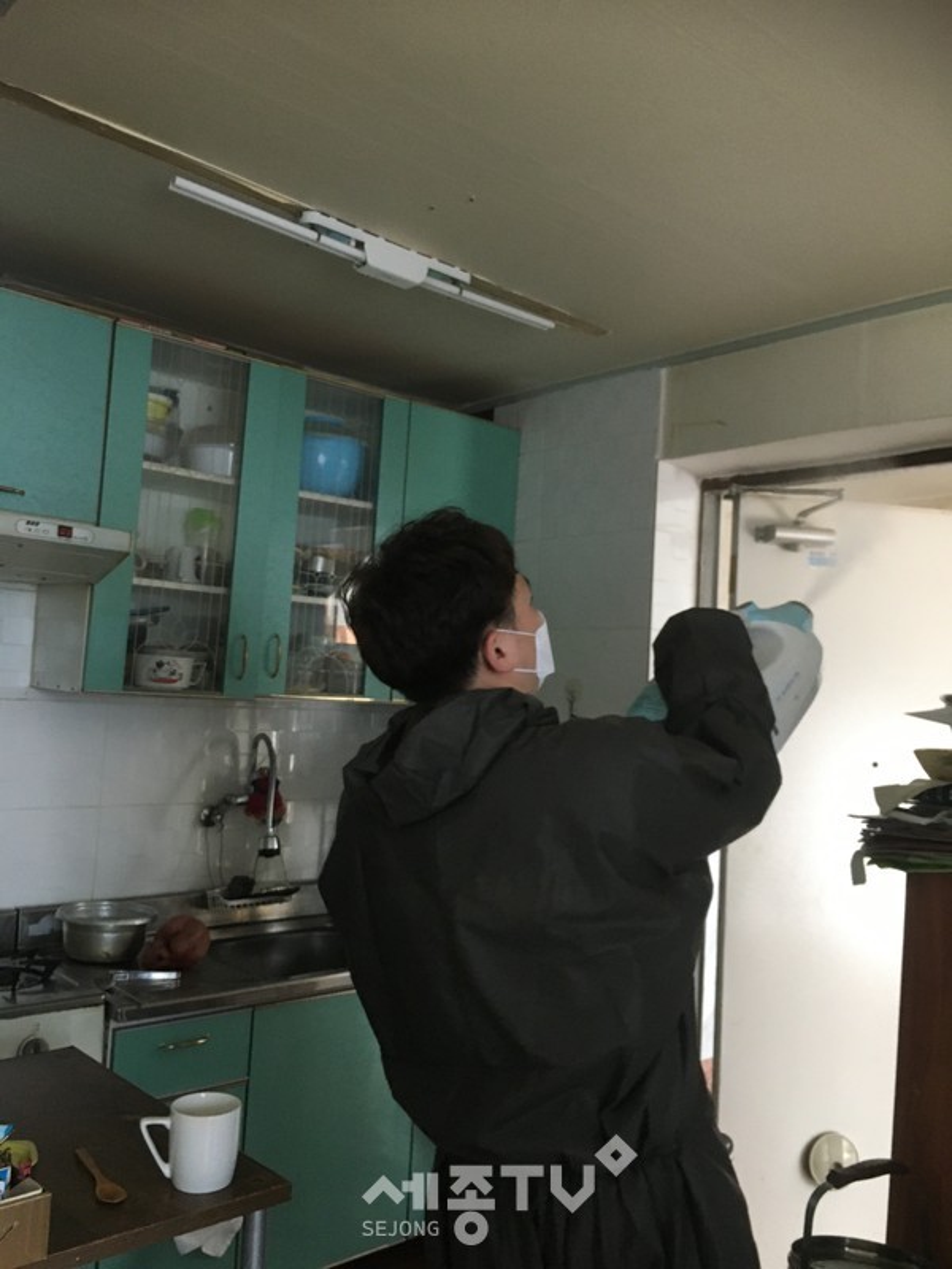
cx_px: 476
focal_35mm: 29
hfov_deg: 48.2
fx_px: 1063
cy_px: 634
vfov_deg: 61.7
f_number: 2.2
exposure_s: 1/30
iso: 160
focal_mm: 4.15
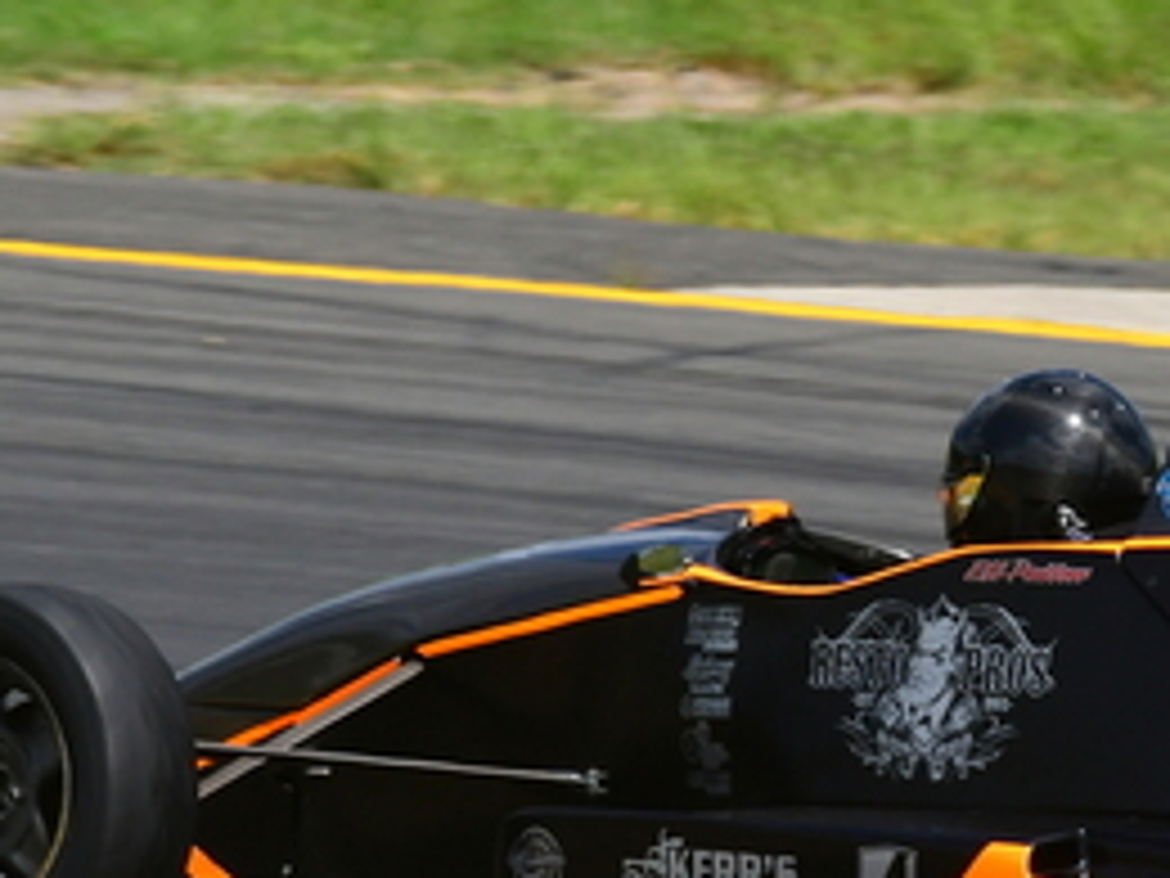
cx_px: 1116
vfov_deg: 0.8
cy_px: 281
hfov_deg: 1.1
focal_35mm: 1862
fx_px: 62934
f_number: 11
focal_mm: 420
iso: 320
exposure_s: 1/640
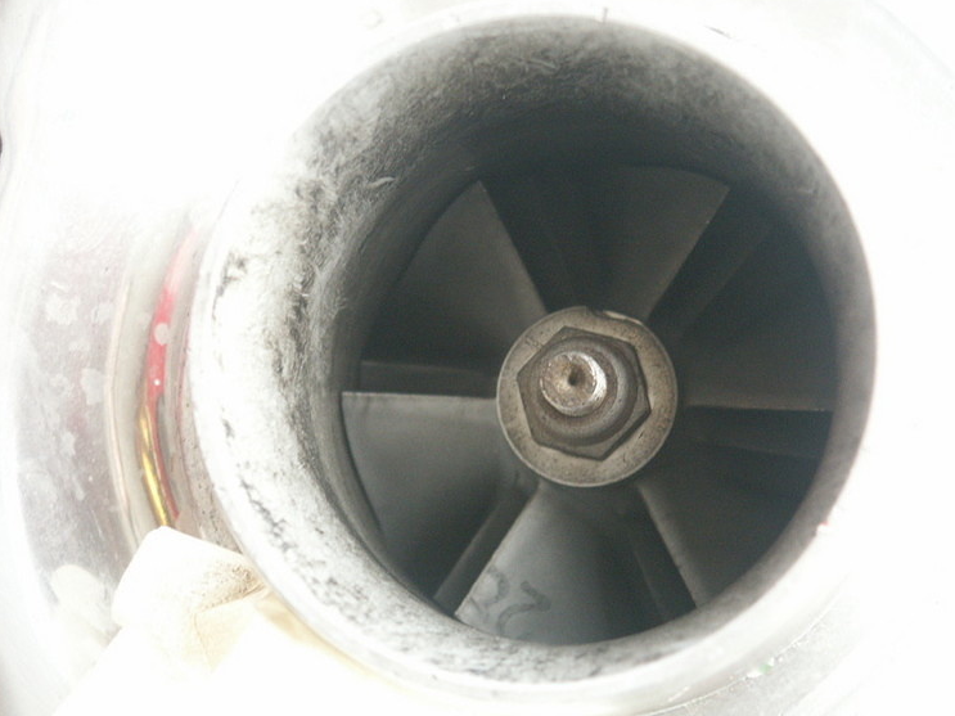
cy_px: 371
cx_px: 510
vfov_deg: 7.5
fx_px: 5434
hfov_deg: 10.0
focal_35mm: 197
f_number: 3.5
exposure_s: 1/60
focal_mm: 46.45
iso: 200
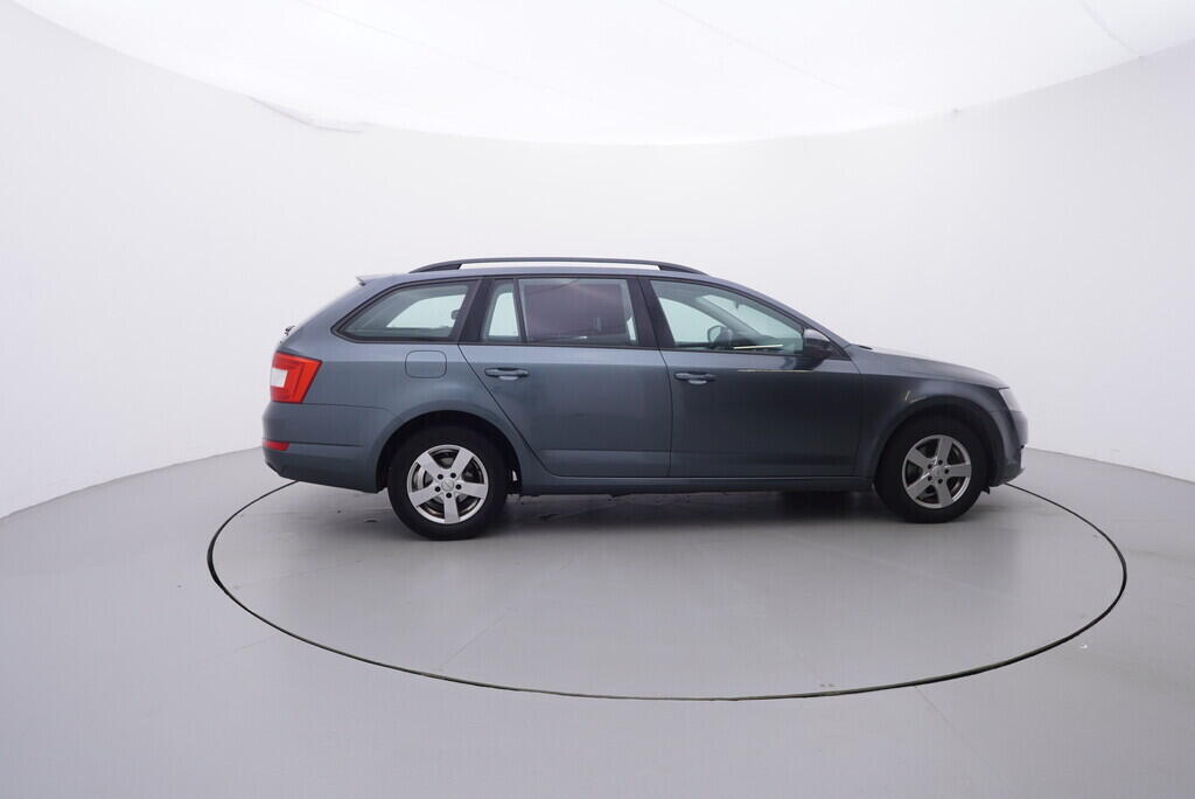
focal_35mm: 22
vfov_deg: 56.2
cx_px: 598
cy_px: 400
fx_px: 747
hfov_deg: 77.3
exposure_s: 1/80
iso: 200
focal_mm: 15
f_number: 5
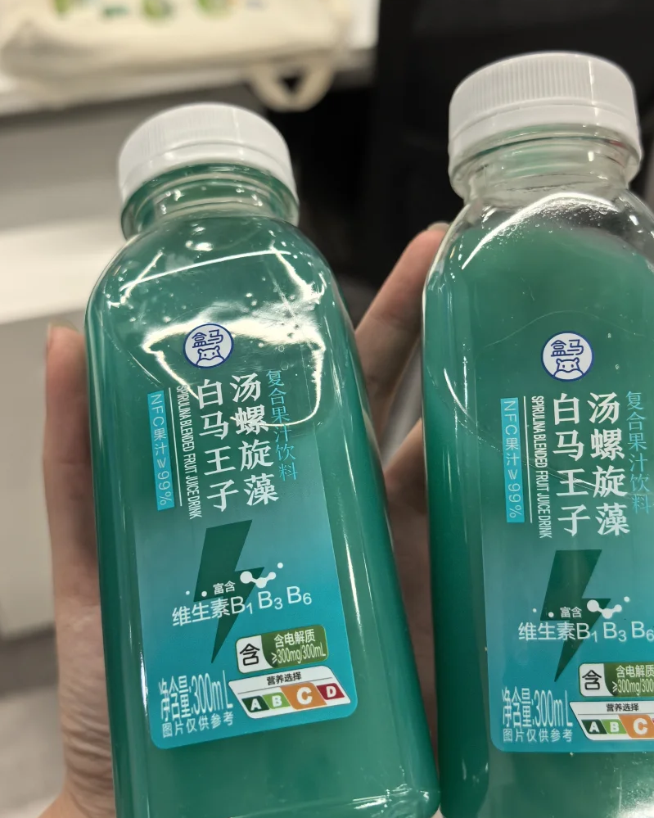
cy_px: 397
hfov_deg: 39.1
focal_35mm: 38
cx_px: 350
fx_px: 920
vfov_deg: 47.9
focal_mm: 6.98
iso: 1600
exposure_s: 1/640
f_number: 2
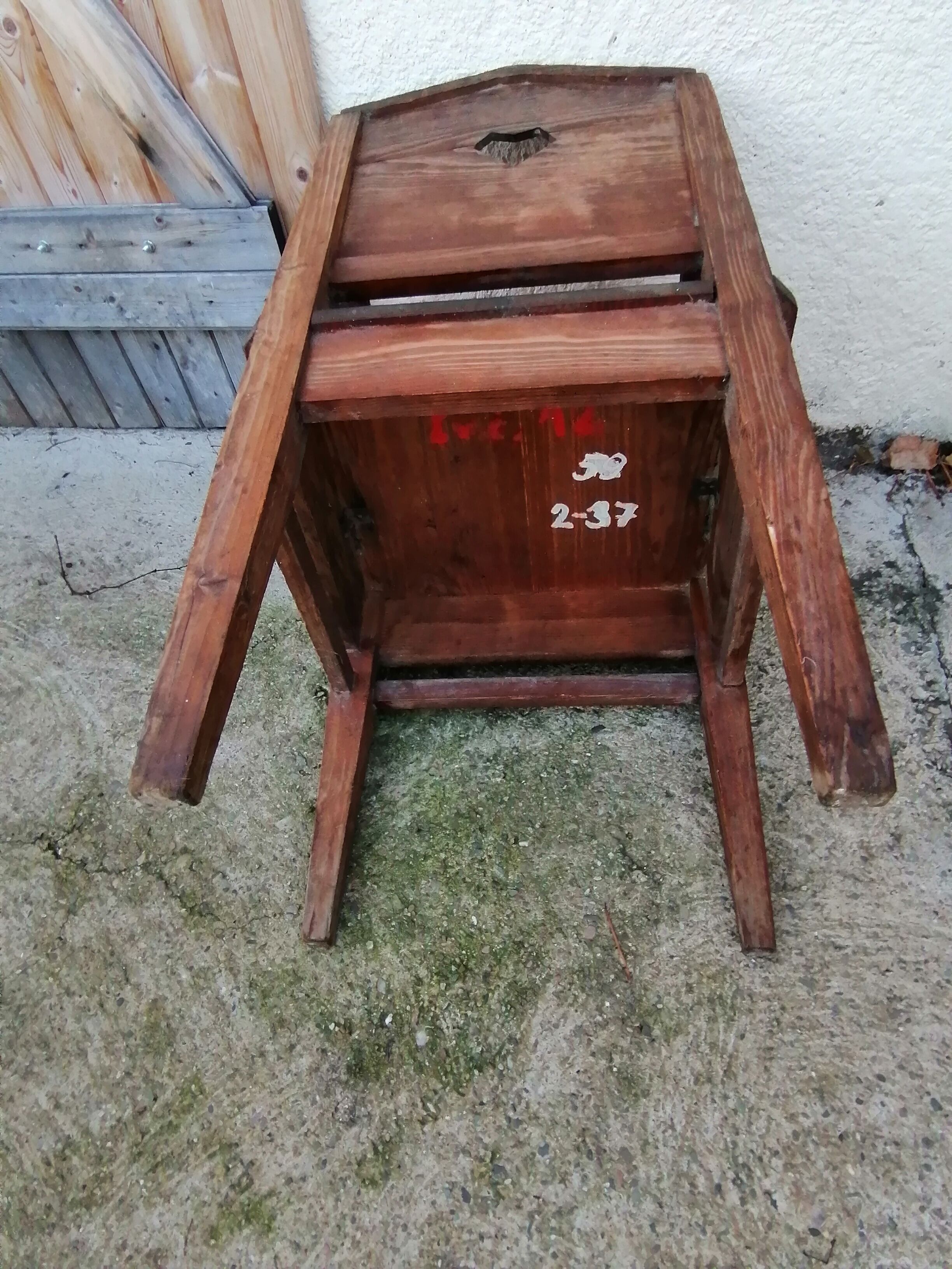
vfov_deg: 76.4
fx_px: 807
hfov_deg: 61.1
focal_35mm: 22
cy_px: 634
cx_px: 476
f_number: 2.4
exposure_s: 1/100
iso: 100
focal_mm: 1.78
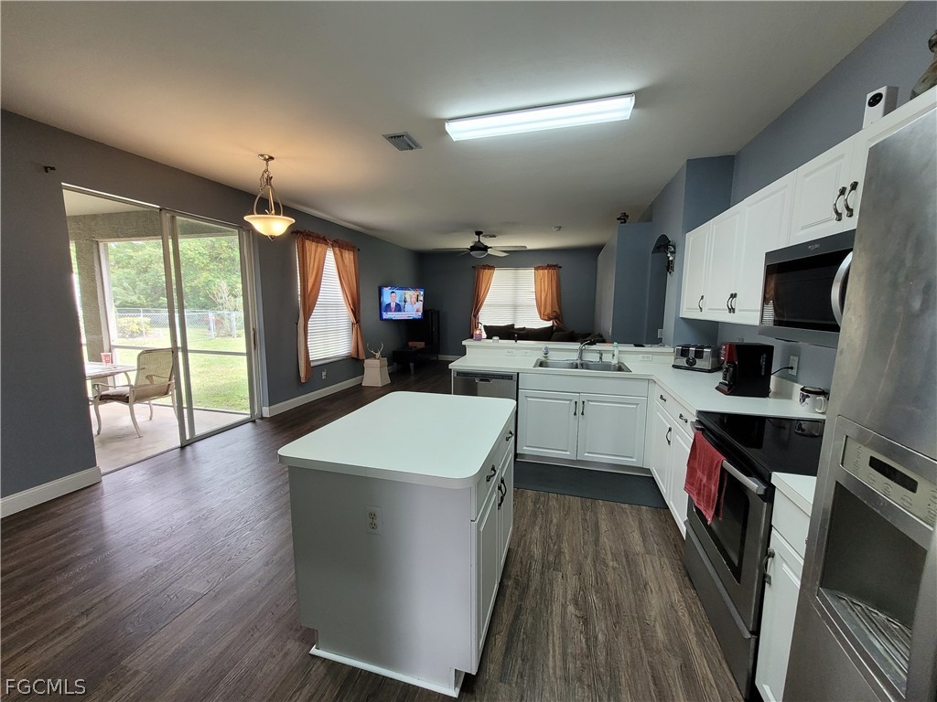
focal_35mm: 13
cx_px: 468
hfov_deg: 106.2
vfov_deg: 89.9
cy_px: 351
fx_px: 352
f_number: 2.2
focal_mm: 1.74
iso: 125
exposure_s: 1/60
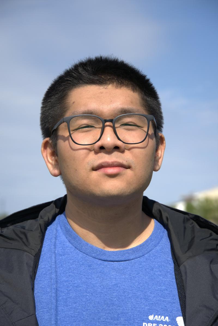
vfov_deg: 20.3
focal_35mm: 100
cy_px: 163
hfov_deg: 13.6
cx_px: 109
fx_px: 912
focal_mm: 67
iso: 100
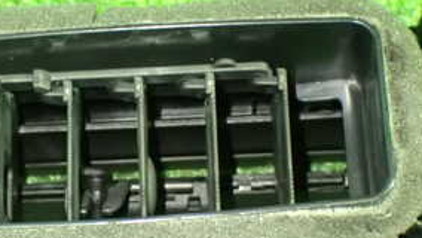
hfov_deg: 18.5
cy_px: 178
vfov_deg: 10.5
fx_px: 1287
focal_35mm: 115
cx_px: 114
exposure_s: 1/13
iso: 1600
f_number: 3.2
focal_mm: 9.01
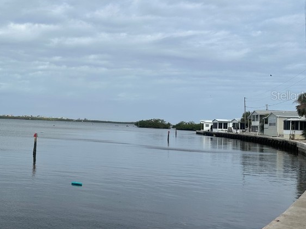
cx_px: 43
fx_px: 389
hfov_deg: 40.4
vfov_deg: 32.8
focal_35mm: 44
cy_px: 95
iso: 80
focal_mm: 6.86
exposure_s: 1/6623
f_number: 1.78
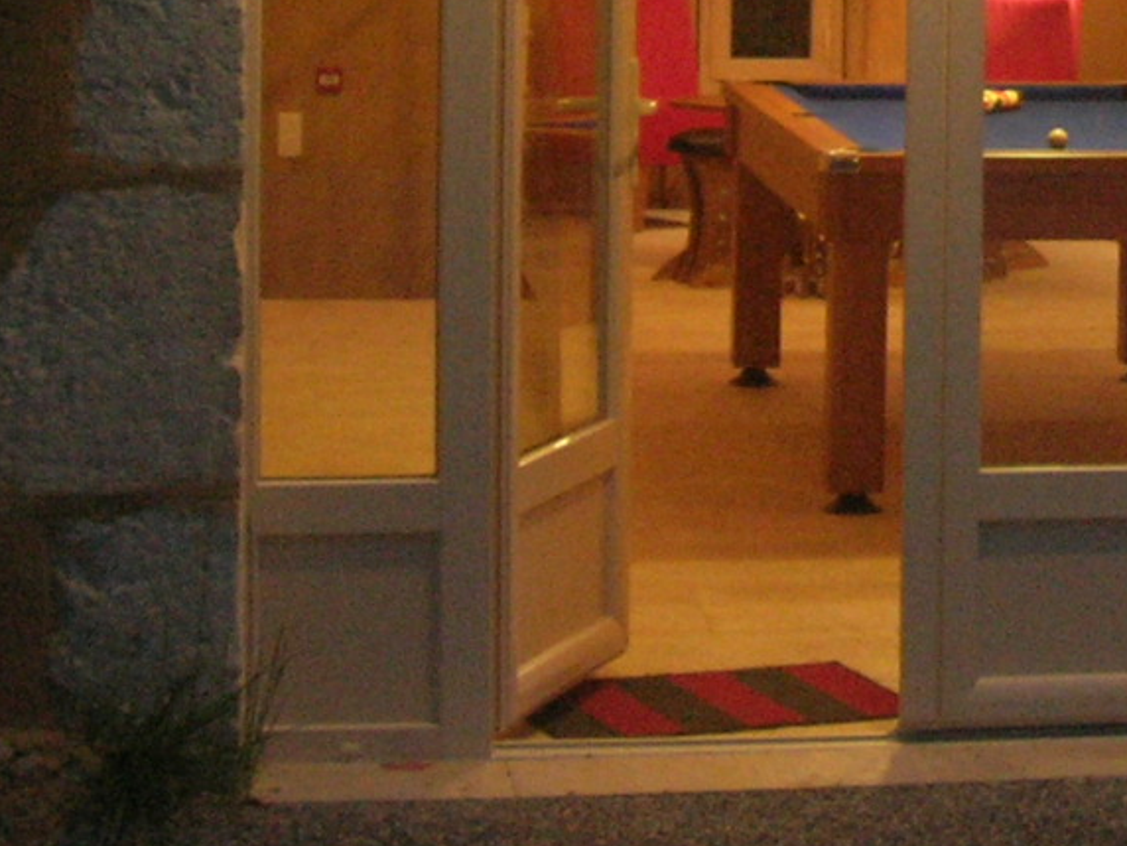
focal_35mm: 136
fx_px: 4428
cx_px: 1289
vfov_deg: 10.6
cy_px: -327
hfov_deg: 14.1
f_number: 2.8
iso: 200
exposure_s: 1/17
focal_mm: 7.8
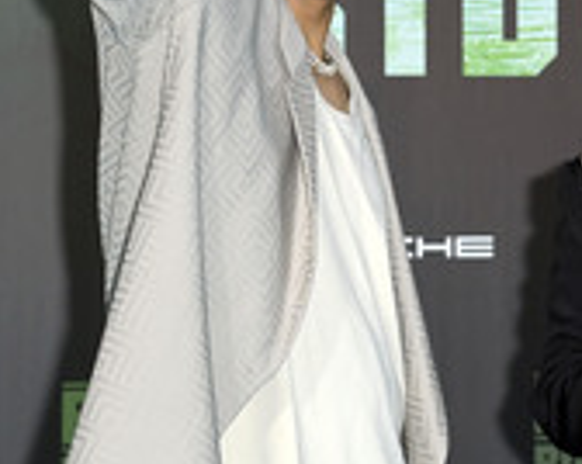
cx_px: 466
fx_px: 3992
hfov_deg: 8.3
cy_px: 132
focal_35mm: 232
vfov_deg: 6.7
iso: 320
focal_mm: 92
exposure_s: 1/250
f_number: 5.6
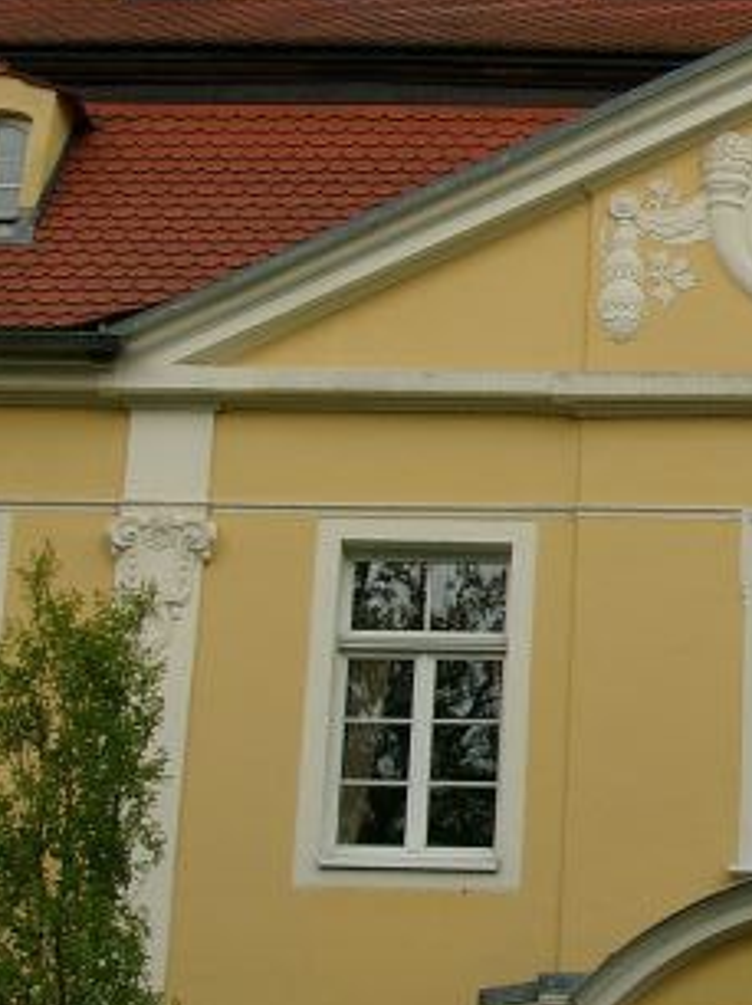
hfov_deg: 15.9
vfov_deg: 22.0
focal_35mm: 89
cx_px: 913
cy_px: 450
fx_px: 2582
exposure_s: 1/312
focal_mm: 7.13
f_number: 4
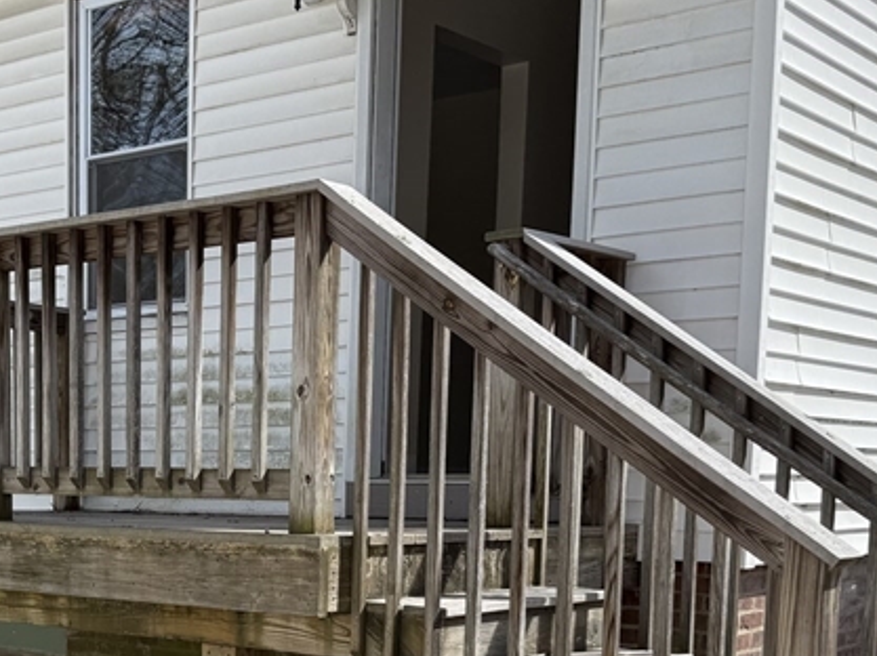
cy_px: 667
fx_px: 1493
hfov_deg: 32.0
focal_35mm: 59
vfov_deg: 23.7
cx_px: 202
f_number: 1.78
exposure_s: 1/1770
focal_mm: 6.76
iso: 80
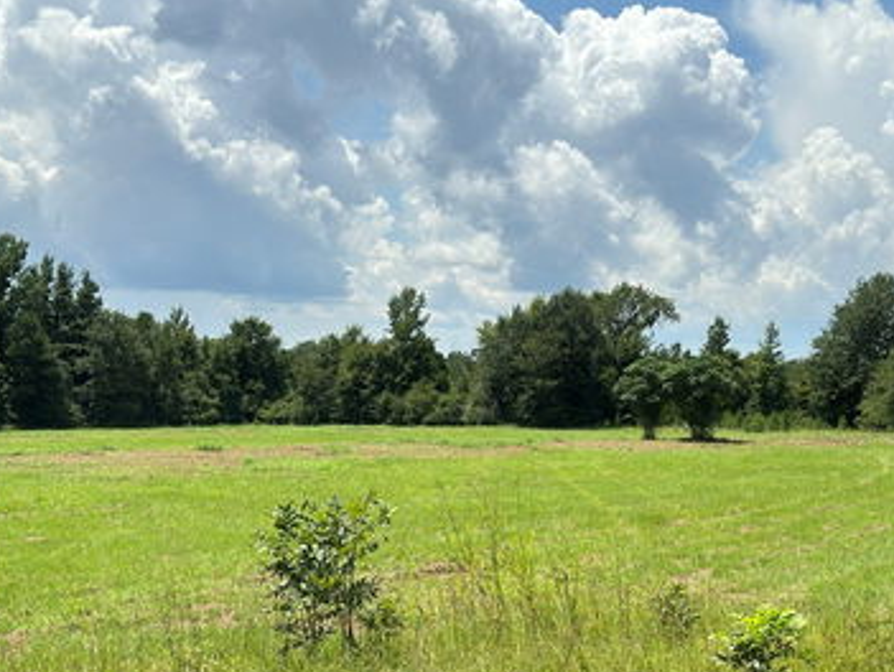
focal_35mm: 51
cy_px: 445
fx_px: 1318
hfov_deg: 37.4
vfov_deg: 28.4
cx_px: 497
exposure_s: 1/7092
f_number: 1.78
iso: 100
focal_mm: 6.76
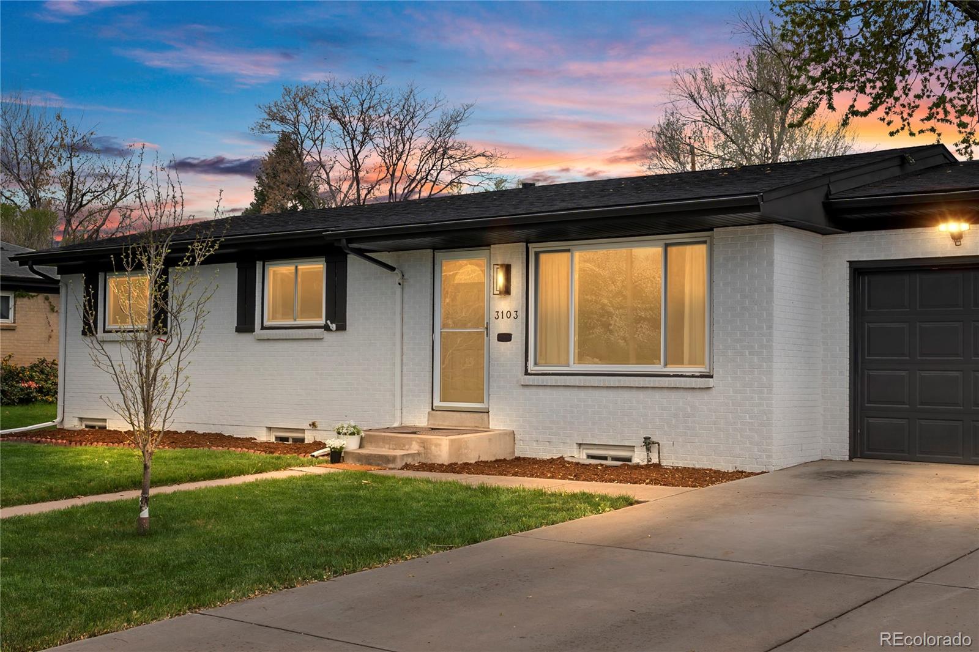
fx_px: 1251
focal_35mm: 46
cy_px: 326
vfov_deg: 29.2
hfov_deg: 42.8
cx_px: 490
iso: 160
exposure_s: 1/200
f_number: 8
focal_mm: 31
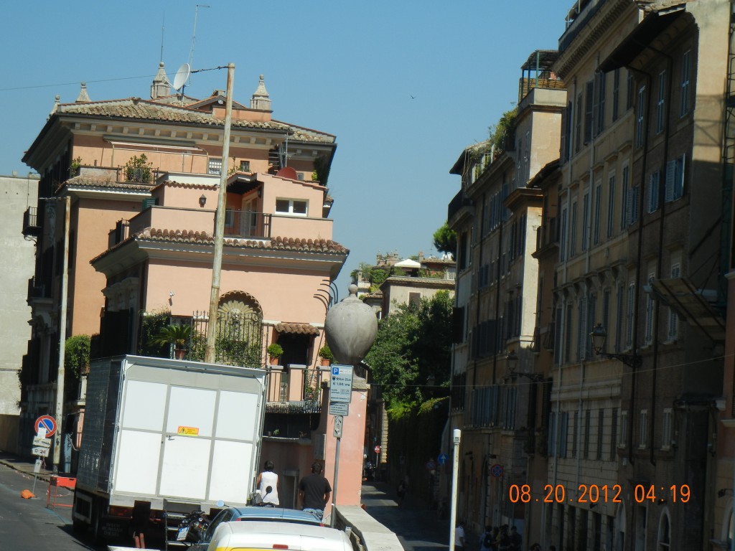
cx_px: 368
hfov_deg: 17.0
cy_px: 276
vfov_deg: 12.8
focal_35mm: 116
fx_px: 2463
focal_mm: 20.9
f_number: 9.2
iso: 160
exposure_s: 1/263
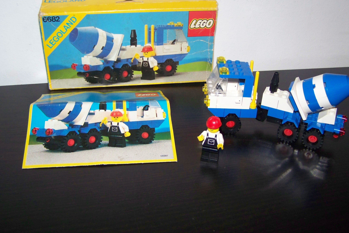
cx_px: 176
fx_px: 388
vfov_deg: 33.4
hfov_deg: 48.5
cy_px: 104
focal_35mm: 40
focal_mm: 6.3
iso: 200
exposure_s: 1/30
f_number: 2.8
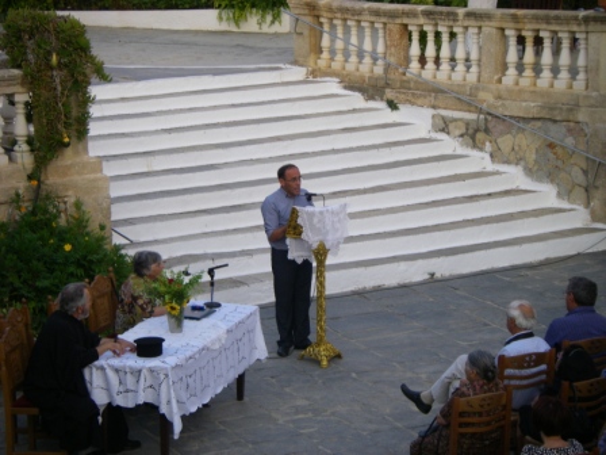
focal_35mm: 112
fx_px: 1961
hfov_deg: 17.6
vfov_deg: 13.2
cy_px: 228
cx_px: 303
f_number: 4.1
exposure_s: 1/100
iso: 160
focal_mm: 18.5
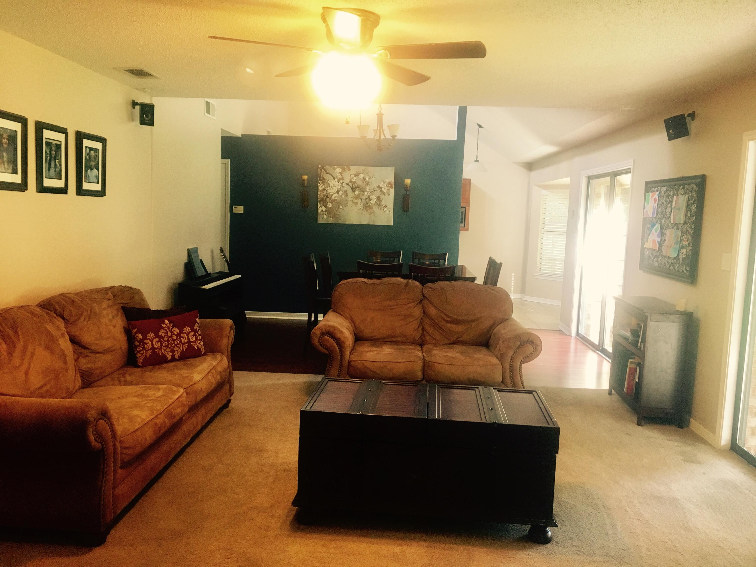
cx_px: 378
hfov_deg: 61.7
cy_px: 284
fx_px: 633
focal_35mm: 29
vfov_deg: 48.2
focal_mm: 4.15
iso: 100
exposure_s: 1/30
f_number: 2.2
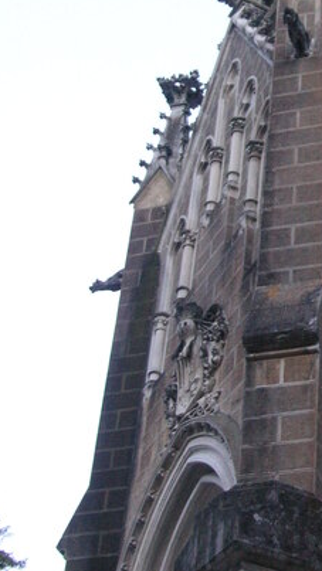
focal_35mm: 80
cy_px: 207
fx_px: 1213
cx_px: 353
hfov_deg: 14.8
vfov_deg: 26.4
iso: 100
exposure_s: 1/10
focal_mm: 6.1
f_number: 2.8
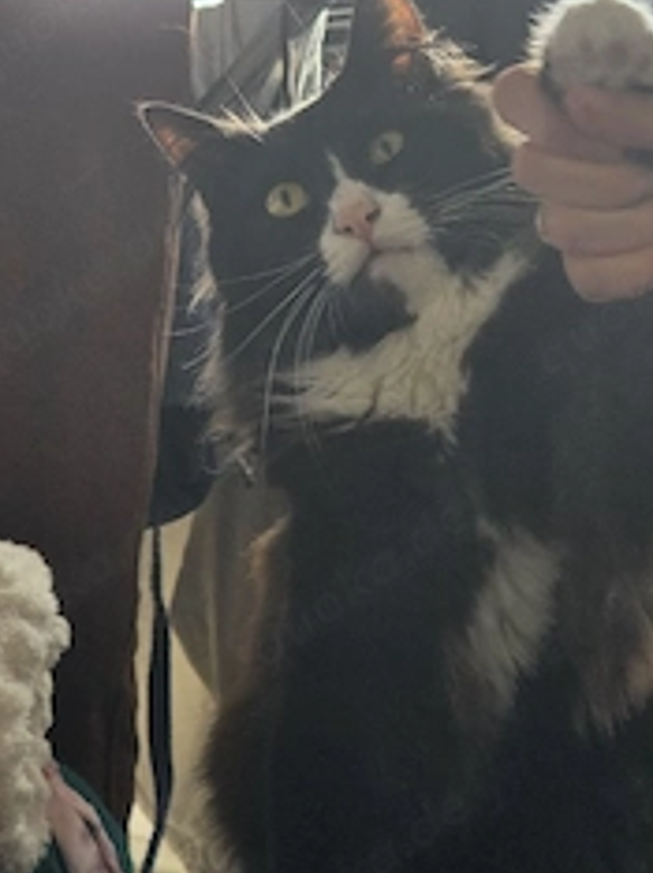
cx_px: 440
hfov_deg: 12.5
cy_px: 332
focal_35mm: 118
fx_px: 2973
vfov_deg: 16.7
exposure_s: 1/101
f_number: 2.4
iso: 80
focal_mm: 7.9
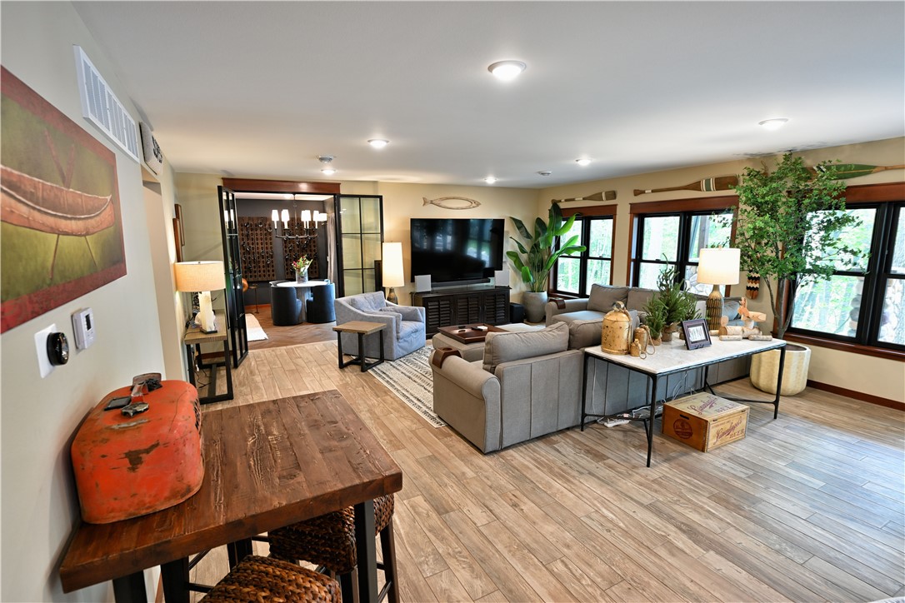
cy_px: 302
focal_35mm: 17
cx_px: 452
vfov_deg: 70.4
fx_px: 427
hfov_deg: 93.3
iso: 400
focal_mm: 17
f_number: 5.6
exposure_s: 1/13
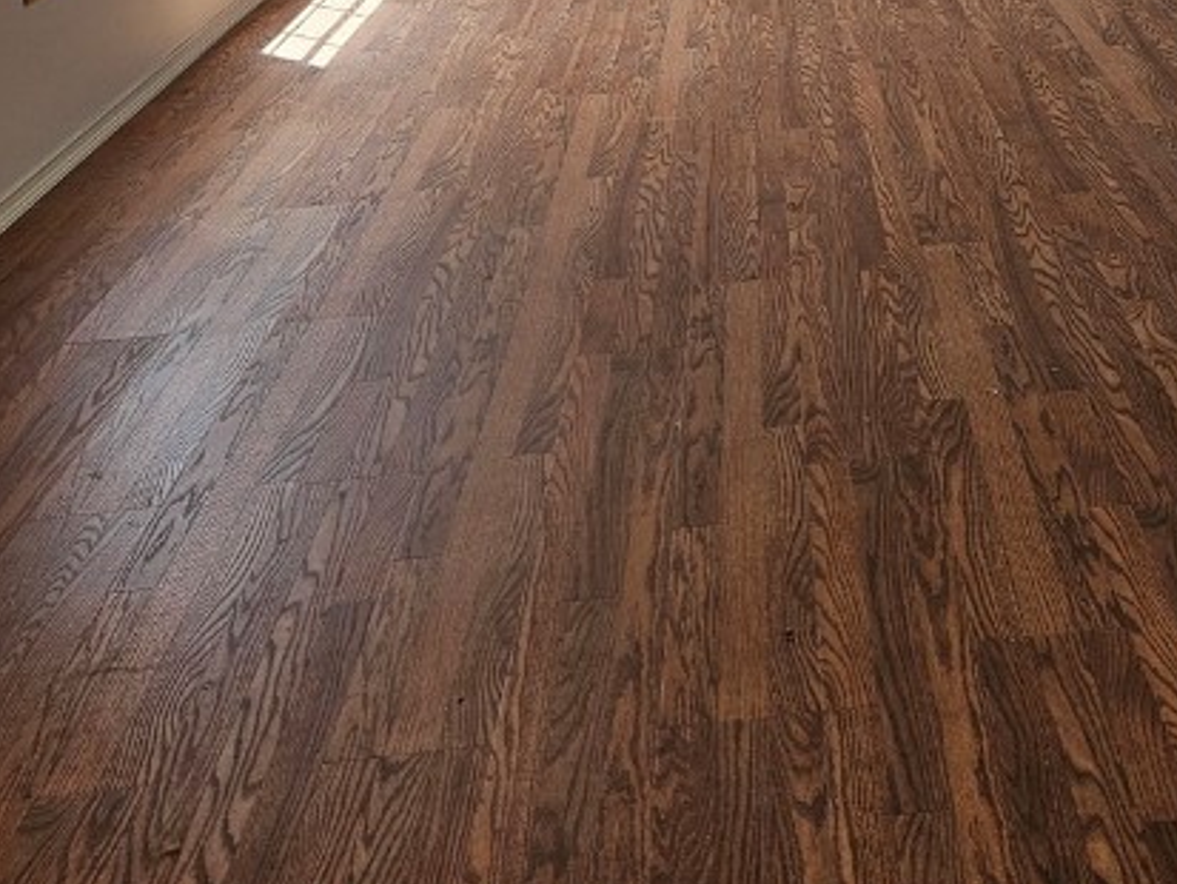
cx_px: 901
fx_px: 1939
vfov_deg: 23.5
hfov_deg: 33.0
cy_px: -171
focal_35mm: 57
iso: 32
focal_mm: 5.4
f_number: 1.8
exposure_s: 1/120
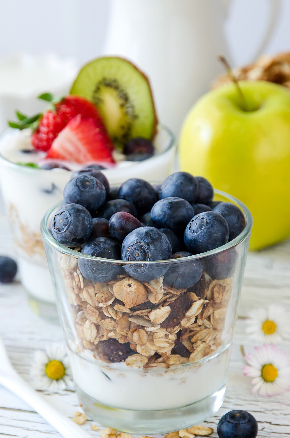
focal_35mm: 131
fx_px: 1590
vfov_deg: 15.7
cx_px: 116
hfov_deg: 10.4
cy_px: 220
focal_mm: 68
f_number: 7.1
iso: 125
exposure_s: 1/20
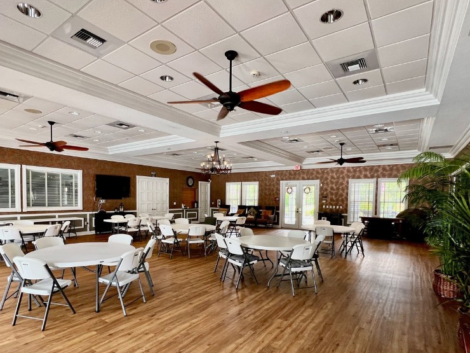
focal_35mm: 18
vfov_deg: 71.0
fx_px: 244
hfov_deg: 87.6
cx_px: 218
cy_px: 208
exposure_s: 1/60
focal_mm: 1.57
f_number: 1.8
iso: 125
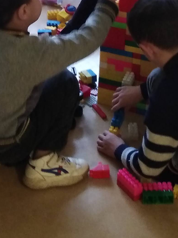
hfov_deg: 14.2
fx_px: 713
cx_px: 48
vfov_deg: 18.2
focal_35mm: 104
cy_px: -27
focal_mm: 3.46
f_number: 2.2
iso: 566
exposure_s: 1/20
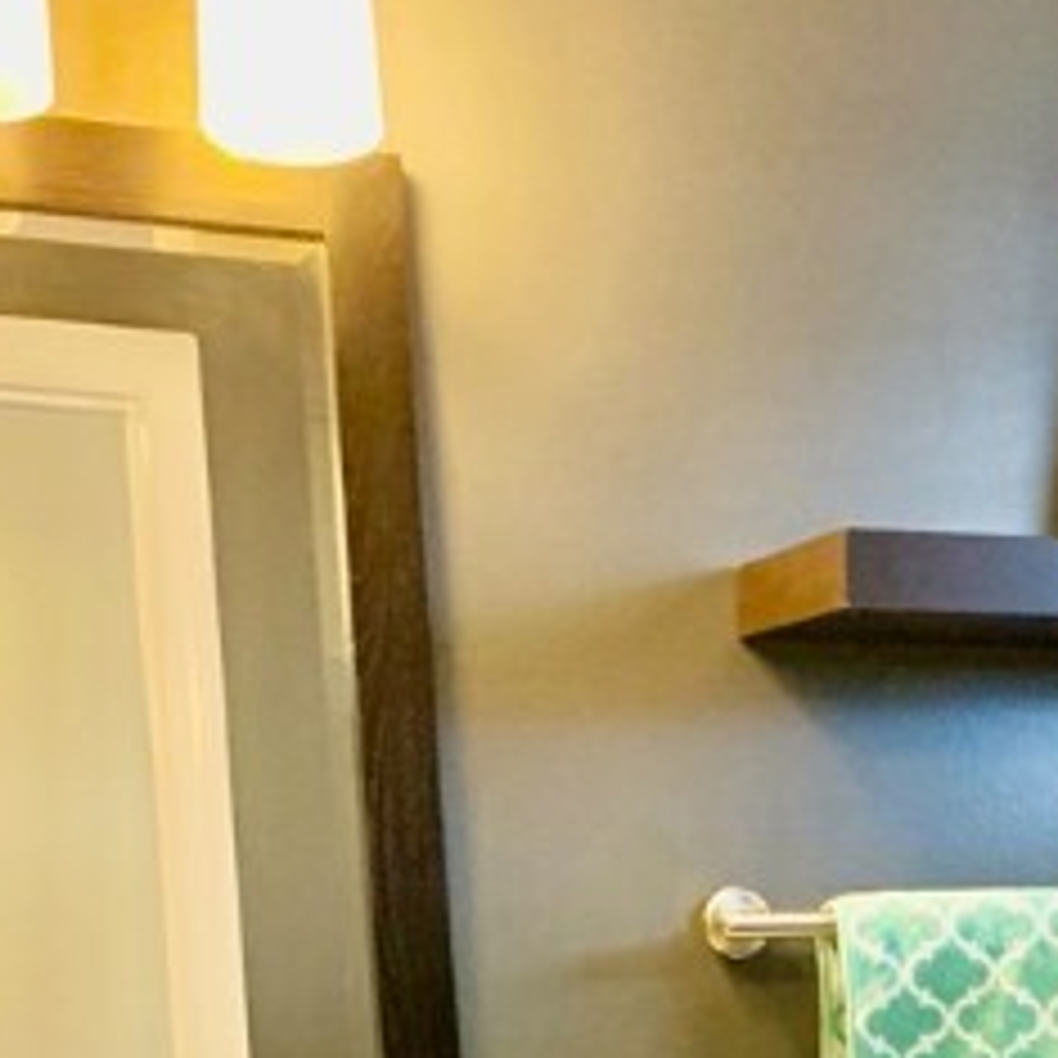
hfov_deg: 22.6
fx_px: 2593
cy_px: 1472
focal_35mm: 75
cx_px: 909
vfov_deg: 20.5
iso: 500
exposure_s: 1/30
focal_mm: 4.25
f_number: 1.8
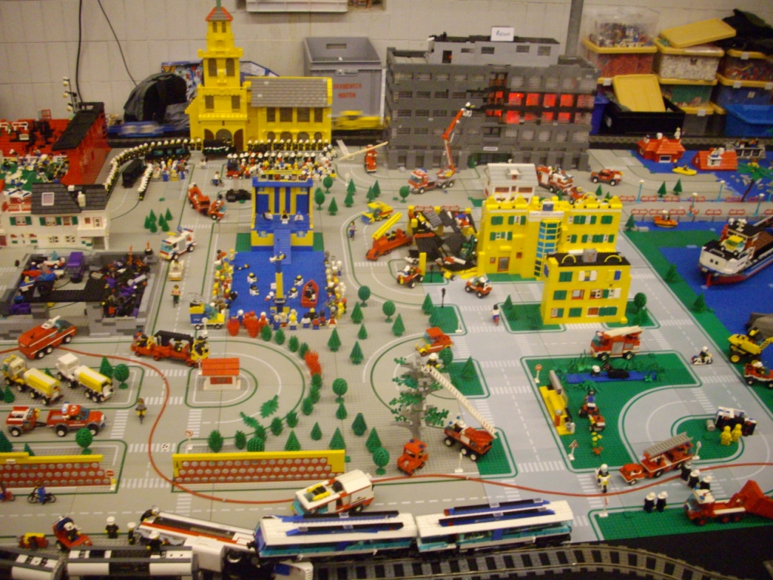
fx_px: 826
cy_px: 290
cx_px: 386
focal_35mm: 37
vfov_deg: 38.7
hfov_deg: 50.1
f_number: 2.8
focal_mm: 6.2
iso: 400
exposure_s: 1/15
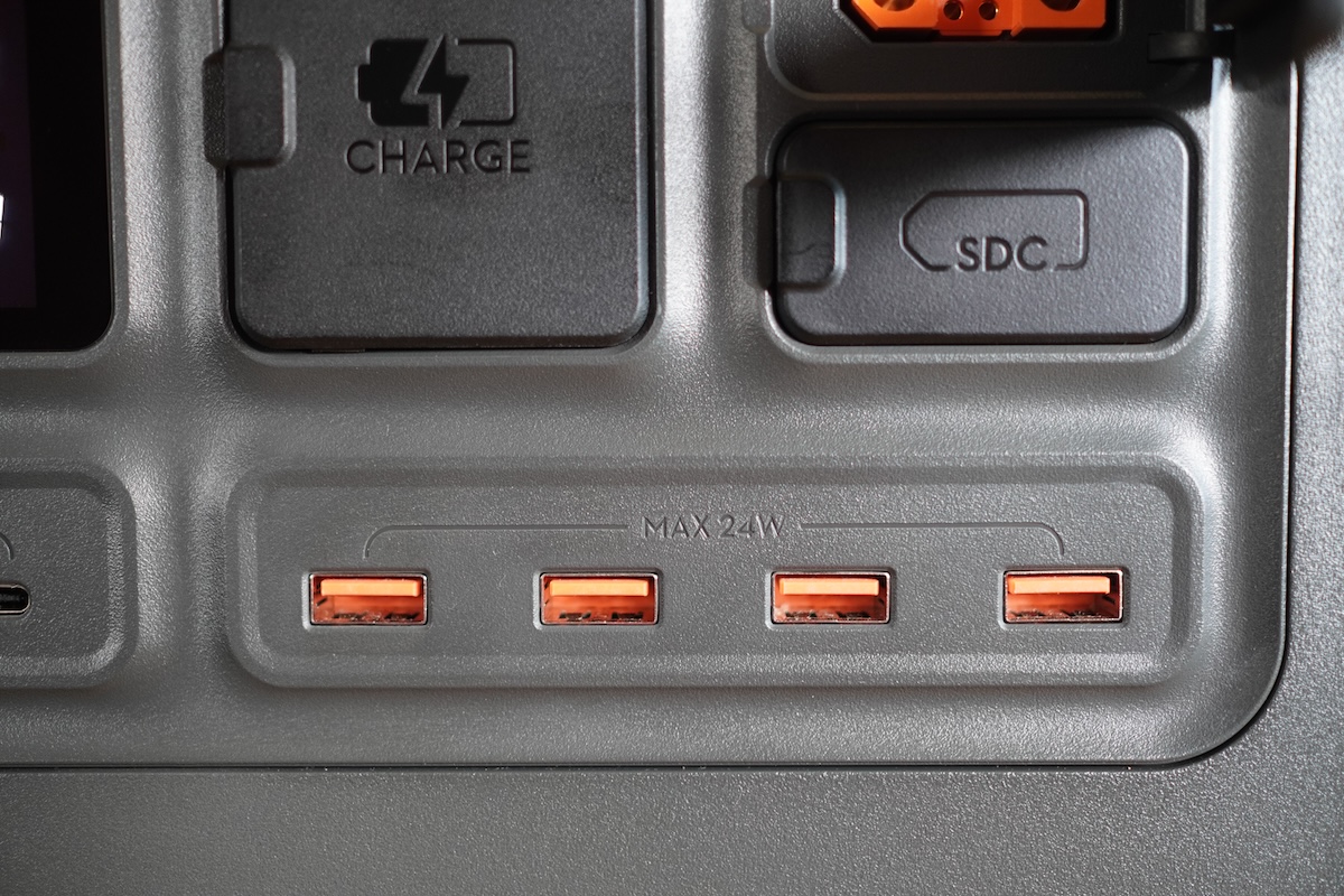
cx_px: 672
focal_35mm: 36
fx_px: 1344
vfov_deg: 36.9
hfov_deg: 53.1
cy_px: 448
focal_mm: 24
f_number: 1.8
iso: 500
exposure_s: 1/100
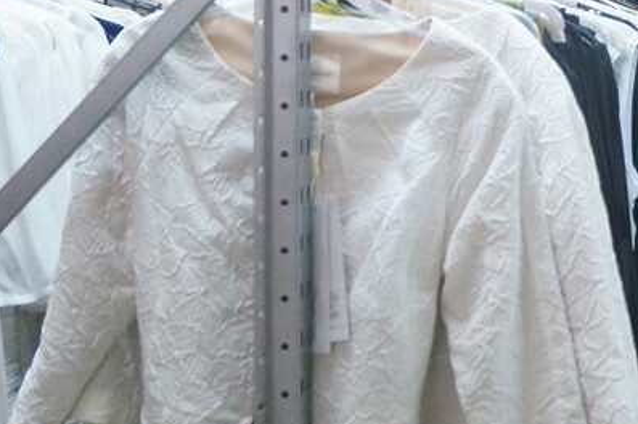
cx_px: 857
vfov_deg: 10.0
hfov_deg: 14.4
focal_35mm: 136
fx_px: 2408
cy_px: 87
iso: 1600
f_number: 4.5
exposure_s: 1/60
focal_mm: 30
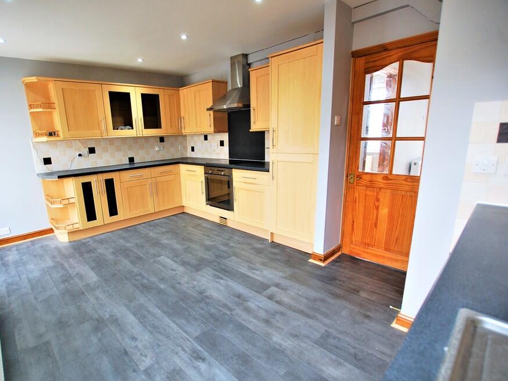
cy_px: 195
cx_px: 214
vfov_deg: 74.7
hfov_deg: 90.3
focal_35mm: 17
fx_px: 249
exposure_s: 1/50
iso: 400
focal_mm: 10
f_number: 3.5
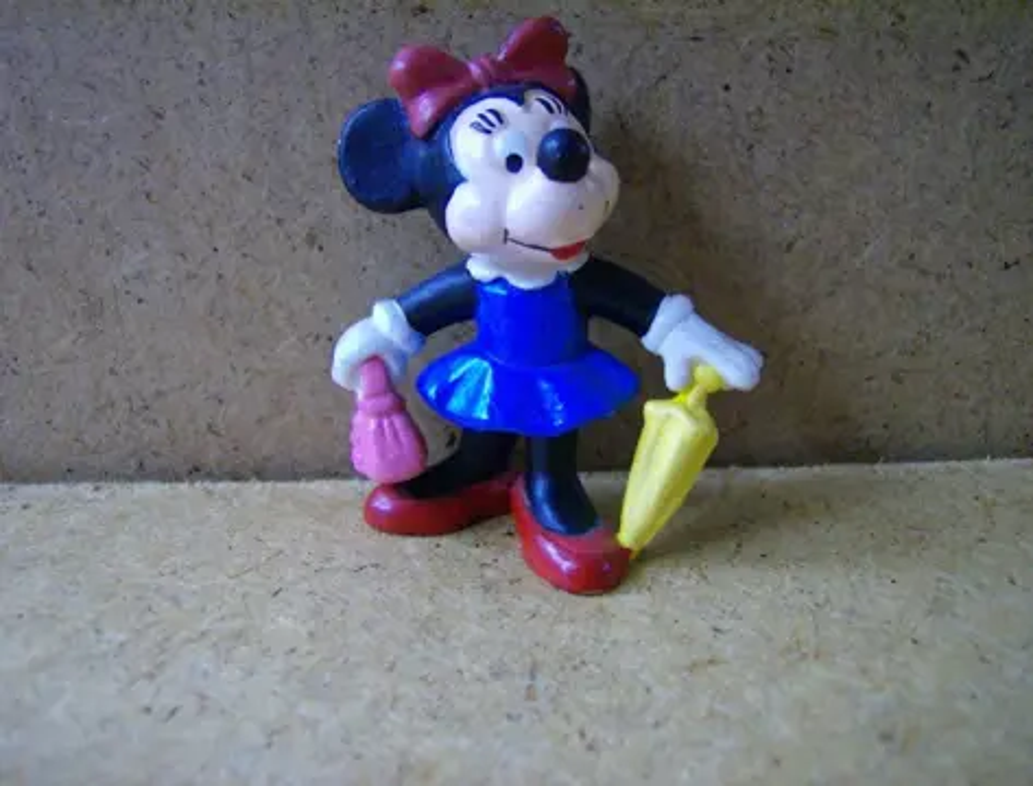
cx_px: 516
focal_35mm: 36
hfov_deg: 51.1
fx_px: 1080
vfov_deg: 40.0
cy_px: 393
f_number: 2.8
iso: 200
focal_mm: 6
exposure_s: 1/30.5
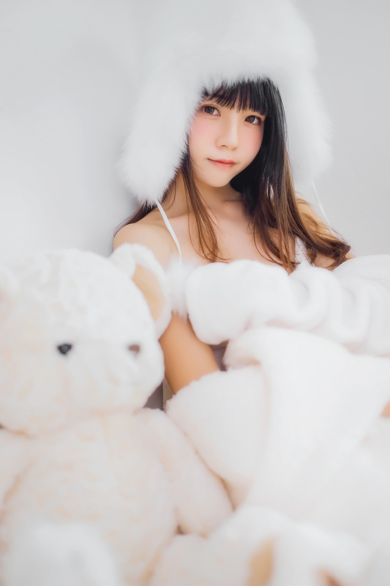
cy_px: 293
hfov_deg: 27.0
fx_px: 812
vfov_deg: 39.6
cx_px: 195
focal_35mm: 50
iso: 200
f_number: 1.4
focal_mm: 50
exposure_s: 1/200
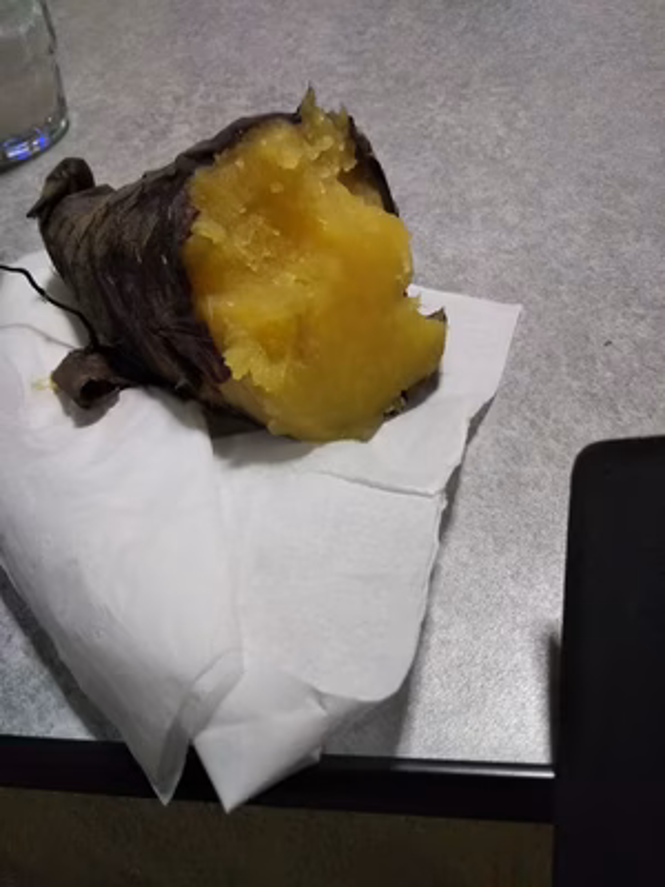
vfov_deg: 60.0
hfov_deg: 46.8
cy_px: 444
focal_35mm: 30
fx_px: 768
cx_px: 332
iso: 200
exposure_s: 1/30
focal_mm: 4
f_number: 2.2
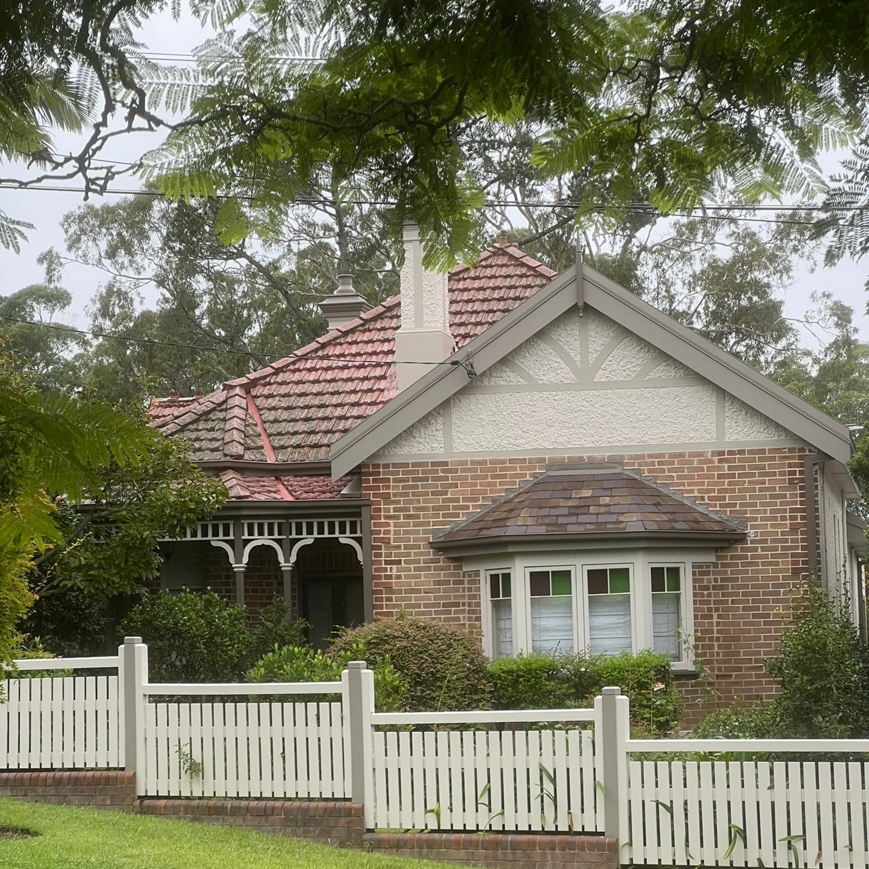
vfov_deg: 19.1
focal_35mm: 91
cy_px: 476
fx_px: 2585
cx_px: 435
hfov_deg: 19.1
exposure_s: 1/100
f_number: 2.8
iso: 32
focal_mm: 9
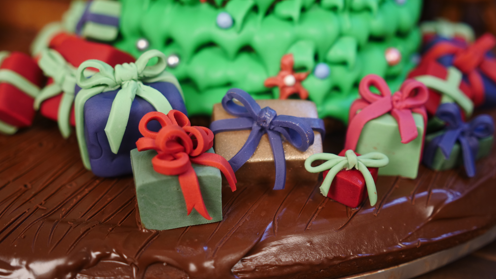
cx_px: 246
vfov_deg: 23.5
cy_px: 113
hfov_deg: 40.6
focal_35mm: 51
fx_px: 671
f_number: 2.8
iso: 320
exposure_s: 1/160
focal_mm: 23
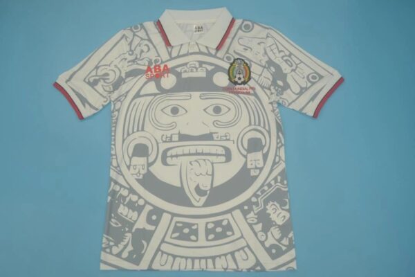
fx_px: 380
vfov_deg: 40.0
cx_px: 208
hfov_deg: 57.2
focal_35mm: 33
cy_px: 138
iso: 200
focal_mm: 22
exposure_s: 1/200
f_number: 4.5
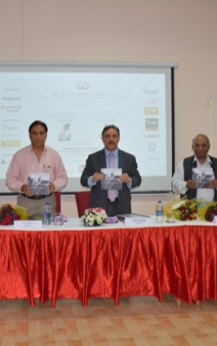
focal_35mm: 47
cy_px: 177
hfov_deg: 27.2
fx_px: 445
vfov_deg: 42.6
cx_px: 66
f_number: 5.6
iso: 1250
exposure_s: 1/100
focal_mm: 20
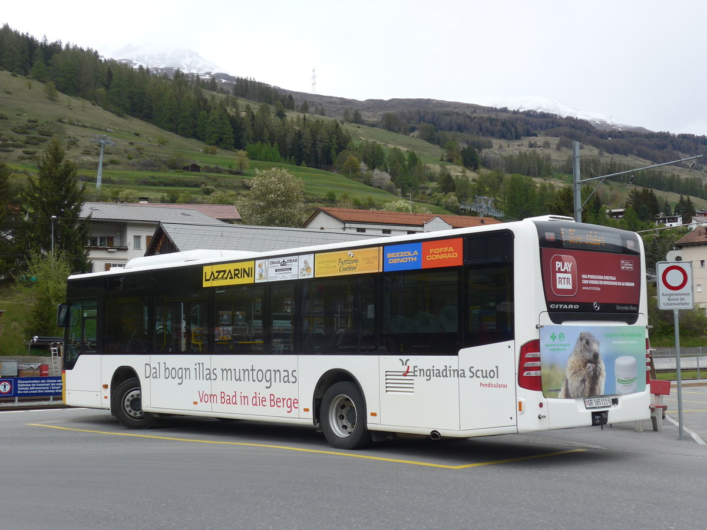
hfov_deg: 36.8
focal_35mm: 52
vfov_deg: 28.0
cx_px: 354
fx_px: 1062
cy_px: 265
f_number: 3.3
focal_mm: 10.7
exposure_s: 1/1000
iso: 80
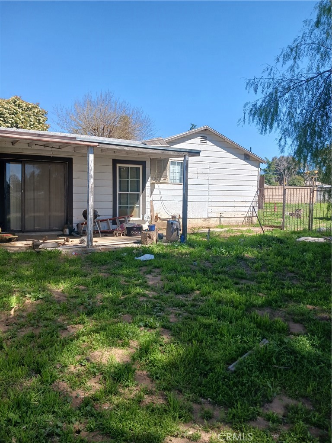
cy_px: 222
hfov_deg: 51.4
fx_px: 345
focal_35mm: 27
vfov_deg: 65.3
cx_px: 166
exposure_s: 1/227
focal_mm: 4
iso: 20
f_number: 1.8
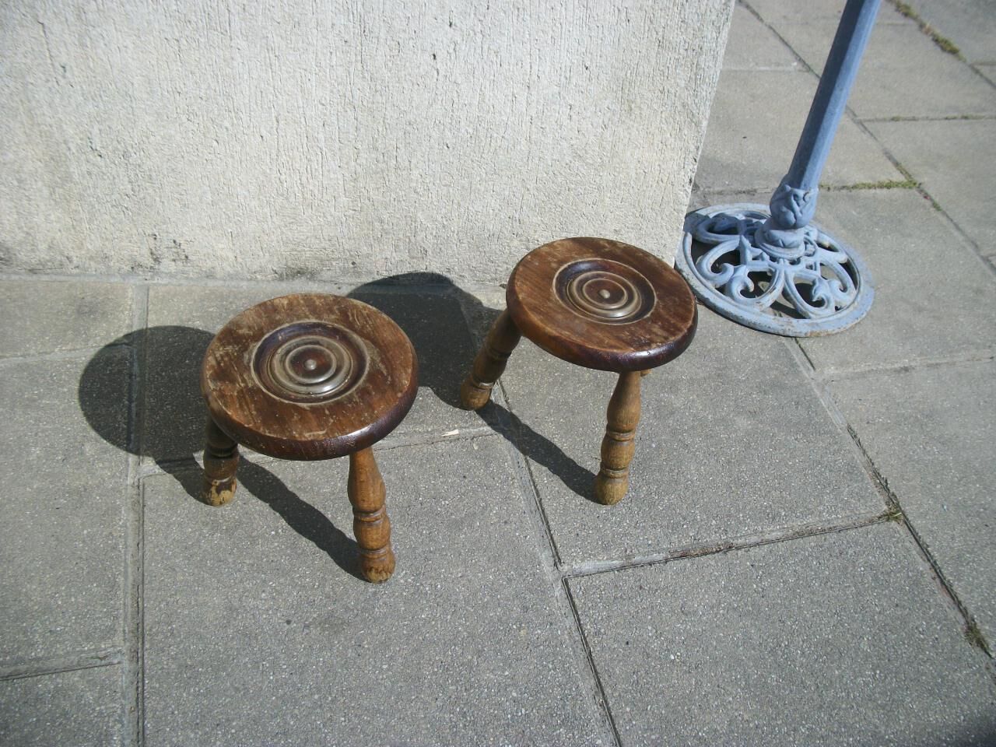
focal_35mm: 32
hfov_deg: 56.8
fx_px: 921
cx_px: 498
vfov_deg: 44.2
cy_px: 374
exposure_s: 1/250
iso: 80
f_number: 8.8
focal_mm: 5.7
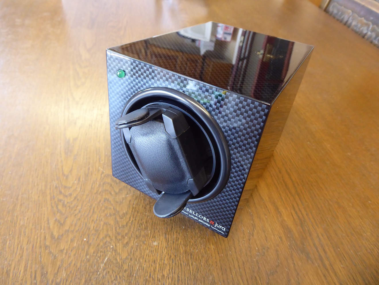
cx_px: 190
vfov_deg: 54.9
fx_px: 274
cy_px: 142
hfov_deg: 69.4
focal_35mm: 25
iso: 400
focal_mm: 4.3
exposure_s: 1/25
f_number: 3.3
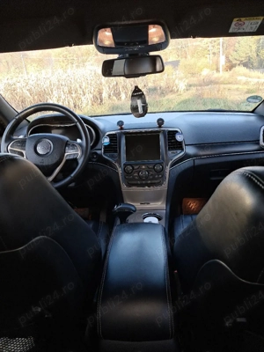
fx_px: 275
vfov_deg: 65.3
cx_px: 132
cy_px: 176
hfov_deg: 51.4
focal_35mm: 27
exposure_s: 1/60.2
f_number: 1.8
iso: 64
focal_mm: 4
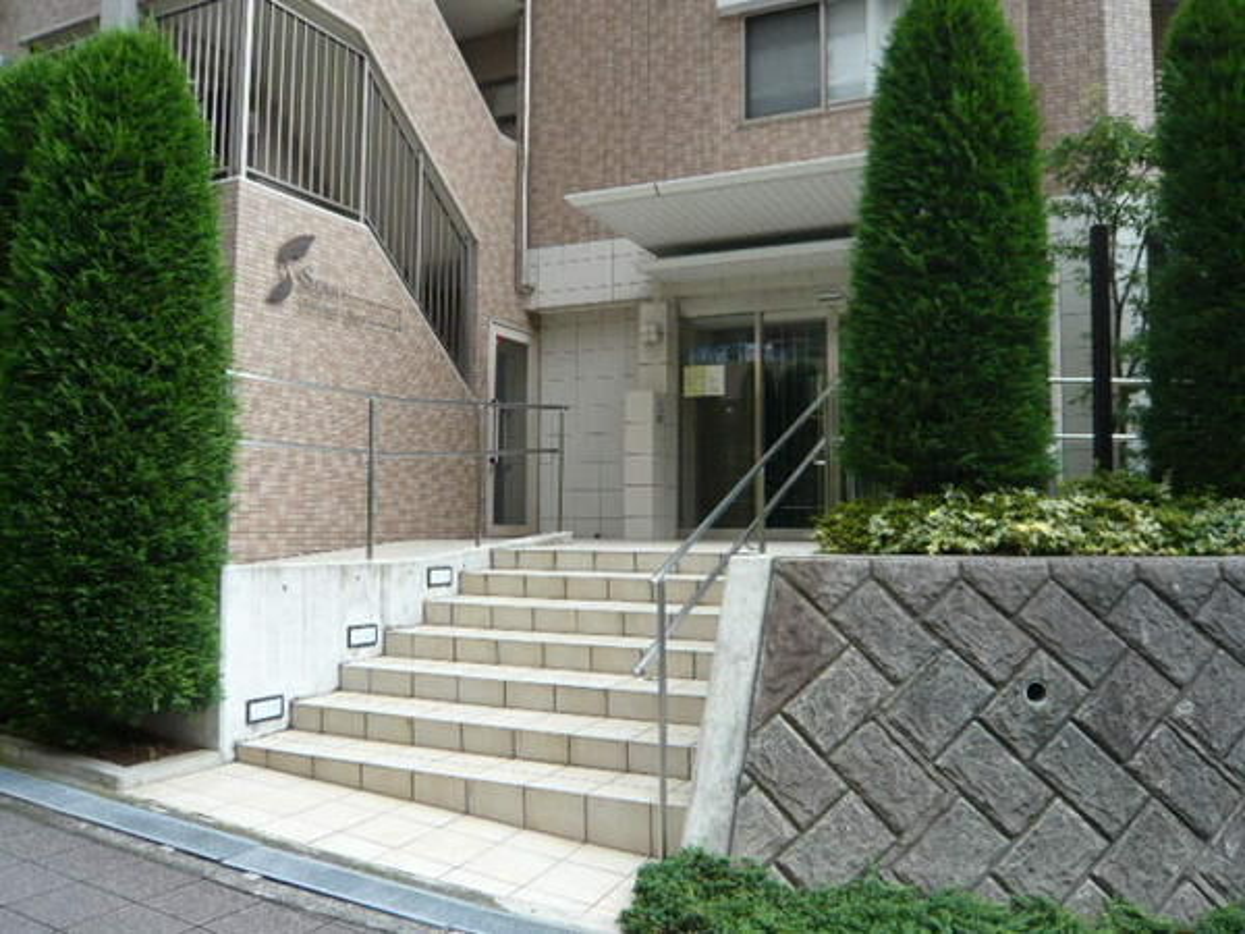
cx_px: 622
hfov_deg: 63.4
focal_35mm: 28
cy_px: 467
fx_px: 1007
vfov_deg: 49.7
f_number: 2.8
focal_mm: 4.6
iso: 100
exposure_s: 1/320
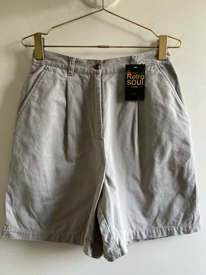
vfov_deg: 67.3
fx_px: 206
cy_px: 138
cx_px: 103
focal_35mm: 26
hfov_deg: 53.1
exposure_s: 1/121
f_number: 1.5
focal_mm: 5.7
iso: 50
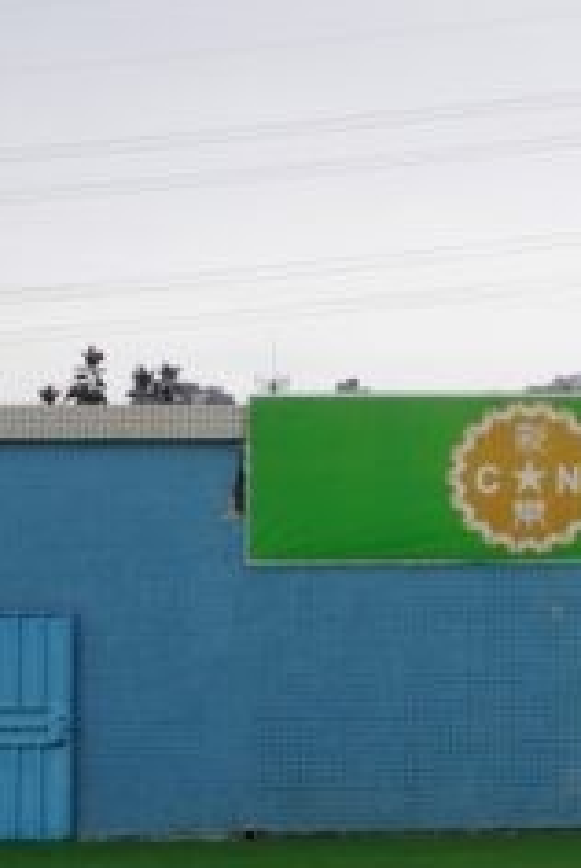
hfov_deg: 11.3
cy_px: 539
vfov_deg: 19.6
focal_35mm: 104
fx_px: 2510
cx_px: 1346
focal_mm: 16
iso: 100
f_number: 7.1
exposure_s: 1/100
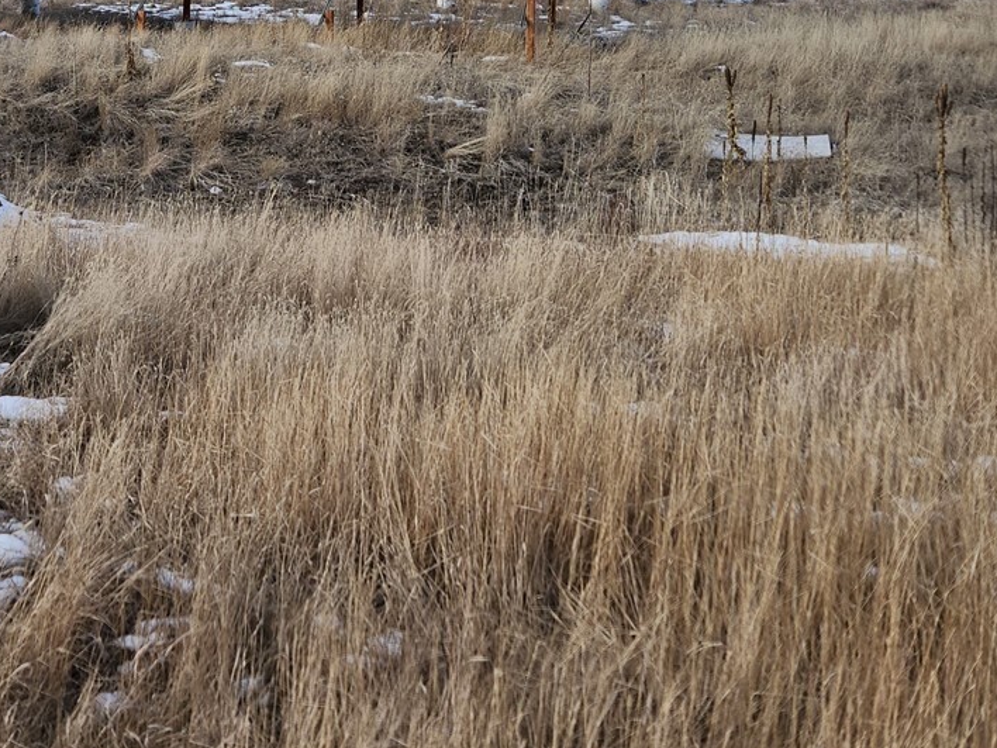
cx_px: 411
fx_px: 1498
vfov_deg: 26.7
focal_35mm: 52
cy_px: 28
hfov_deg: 36.7
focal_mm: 5.4
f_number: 1.8
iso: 20
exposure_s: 1/1202
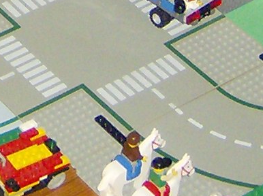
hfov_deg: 8.2
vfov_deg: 5.9
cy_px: -310
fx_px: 1820
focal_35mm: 240
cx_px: -46
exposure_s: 1/60
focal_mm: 6
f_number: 2.8
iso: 200
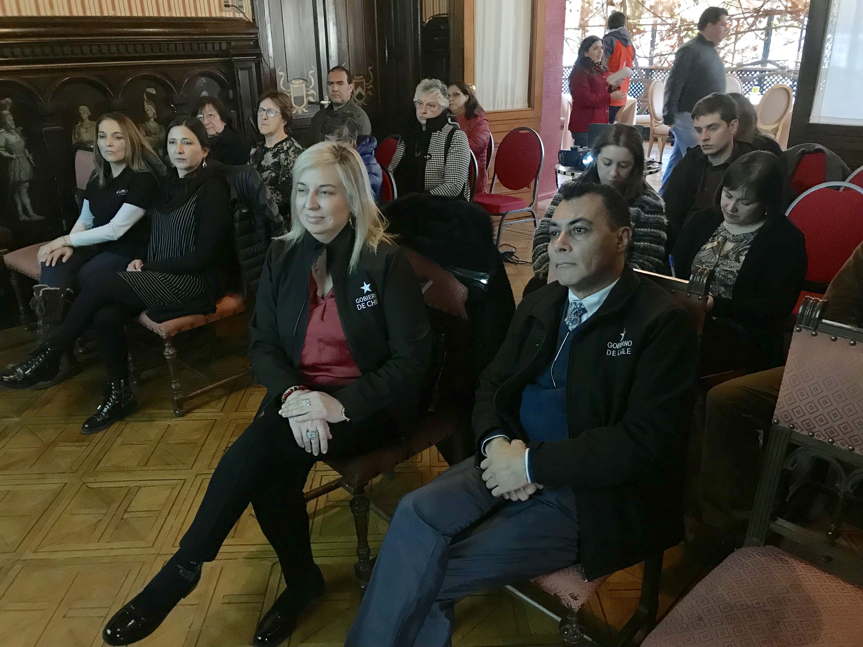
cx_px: 432
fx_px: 698
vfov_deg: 49.7
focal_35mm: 28
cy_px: 324
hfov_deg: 63.4
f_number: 1.8
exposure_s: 1/14
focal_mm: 3.99
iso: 100
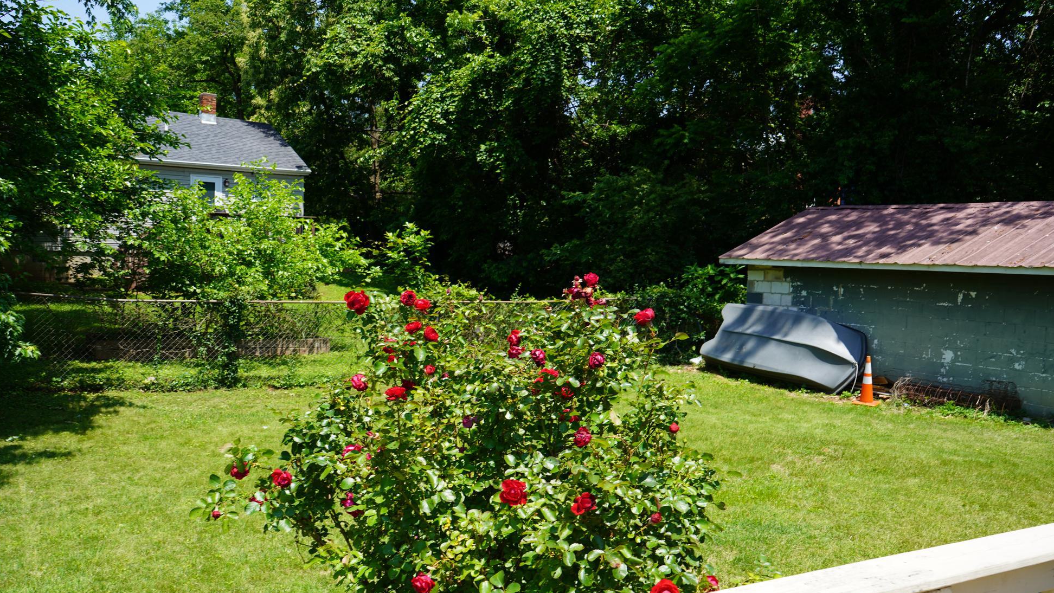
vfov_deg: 36.7
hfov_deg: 61.0
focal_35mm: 32
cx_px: 513
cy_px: 328
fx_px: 894
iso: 100
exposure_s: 1/125
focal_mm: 29
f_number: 8
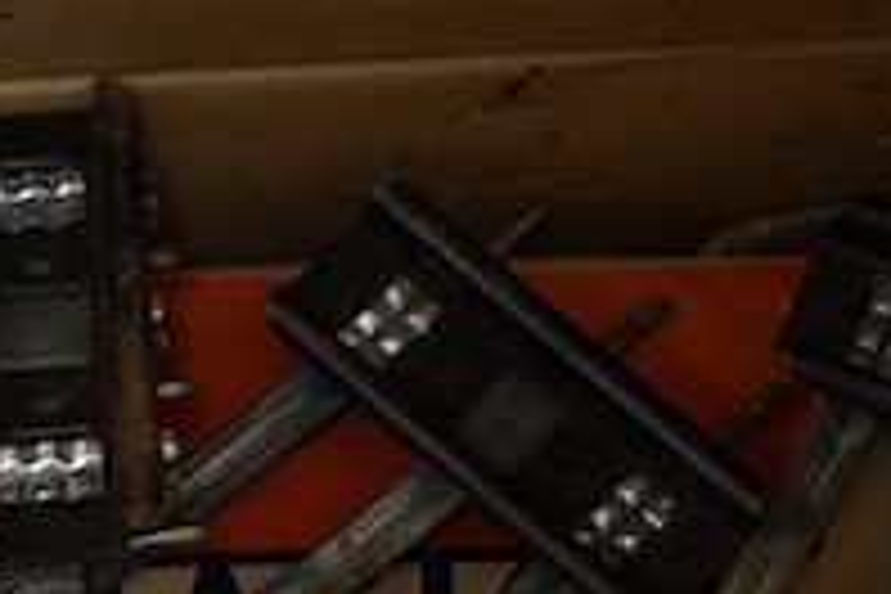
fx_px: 5073
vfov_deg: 6.5
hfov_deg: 9.3
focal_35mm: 205
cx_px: -950
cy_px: 1228
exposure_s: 1/125
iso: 1250
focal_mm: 30
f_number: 3.5
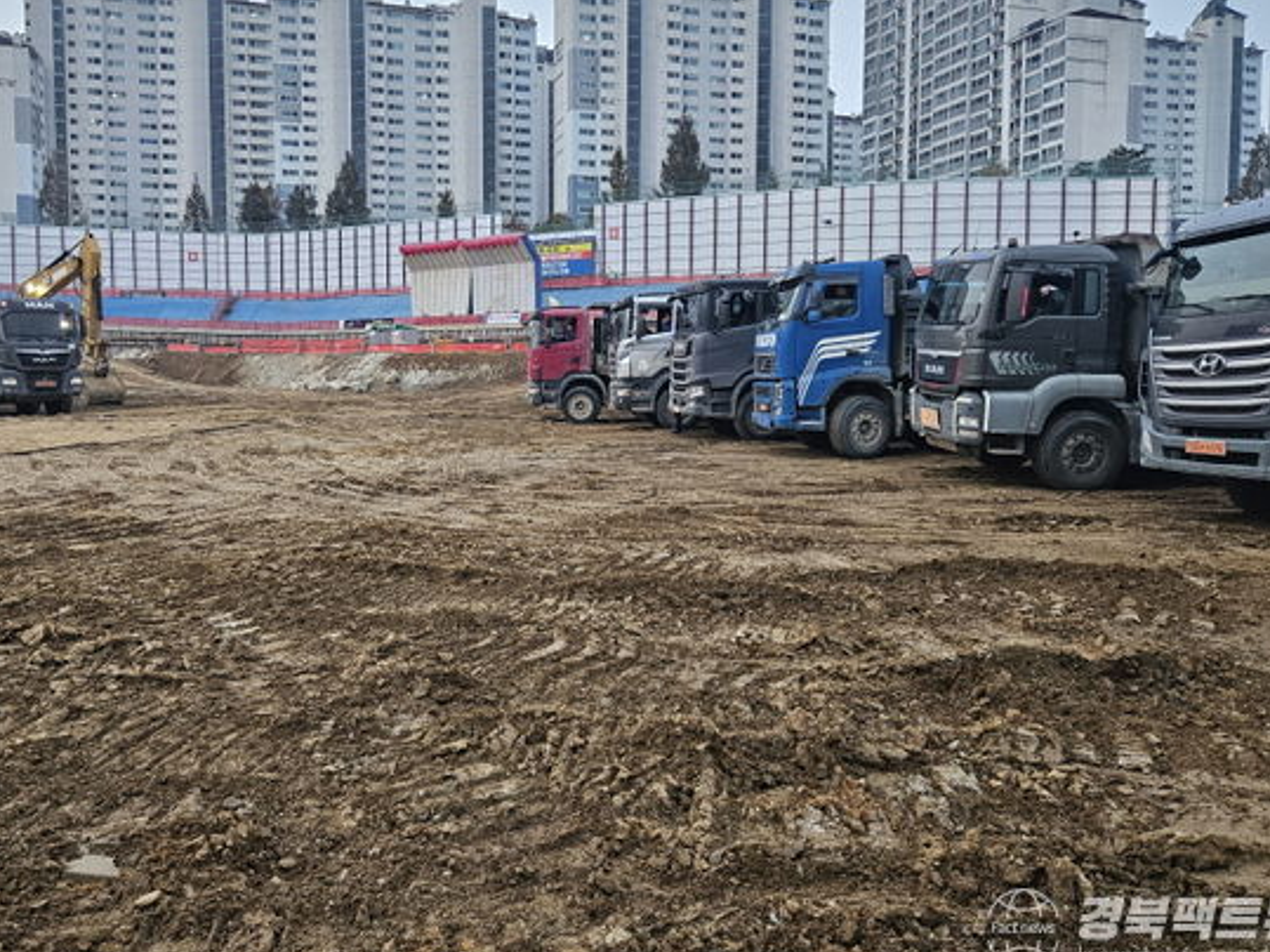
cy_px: 412
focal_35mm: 29
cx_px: 591
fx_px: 1064
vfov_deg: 48.1
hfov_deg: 61.6
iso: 250
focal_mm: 5.4
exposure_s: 1/120
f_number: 1.8
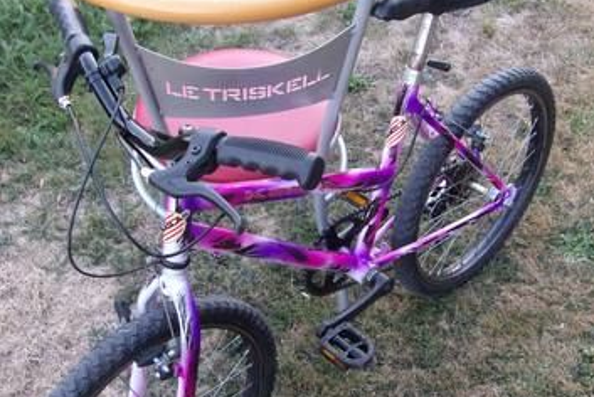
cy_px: 254
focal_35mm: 45
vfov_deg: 29.8
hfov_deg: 43.5
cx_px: 266
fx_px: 743
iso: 200
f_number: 3.7
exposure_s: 1/29
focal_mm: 5.4
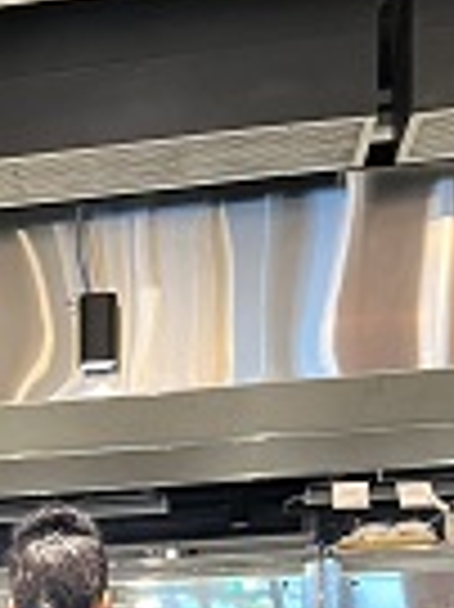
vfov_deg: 19.0
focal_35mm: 90
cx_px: -229
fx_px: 1576
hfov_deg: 15.2
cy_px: 923
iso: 500
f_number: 1.6
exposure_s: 1/59
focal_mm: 5.1
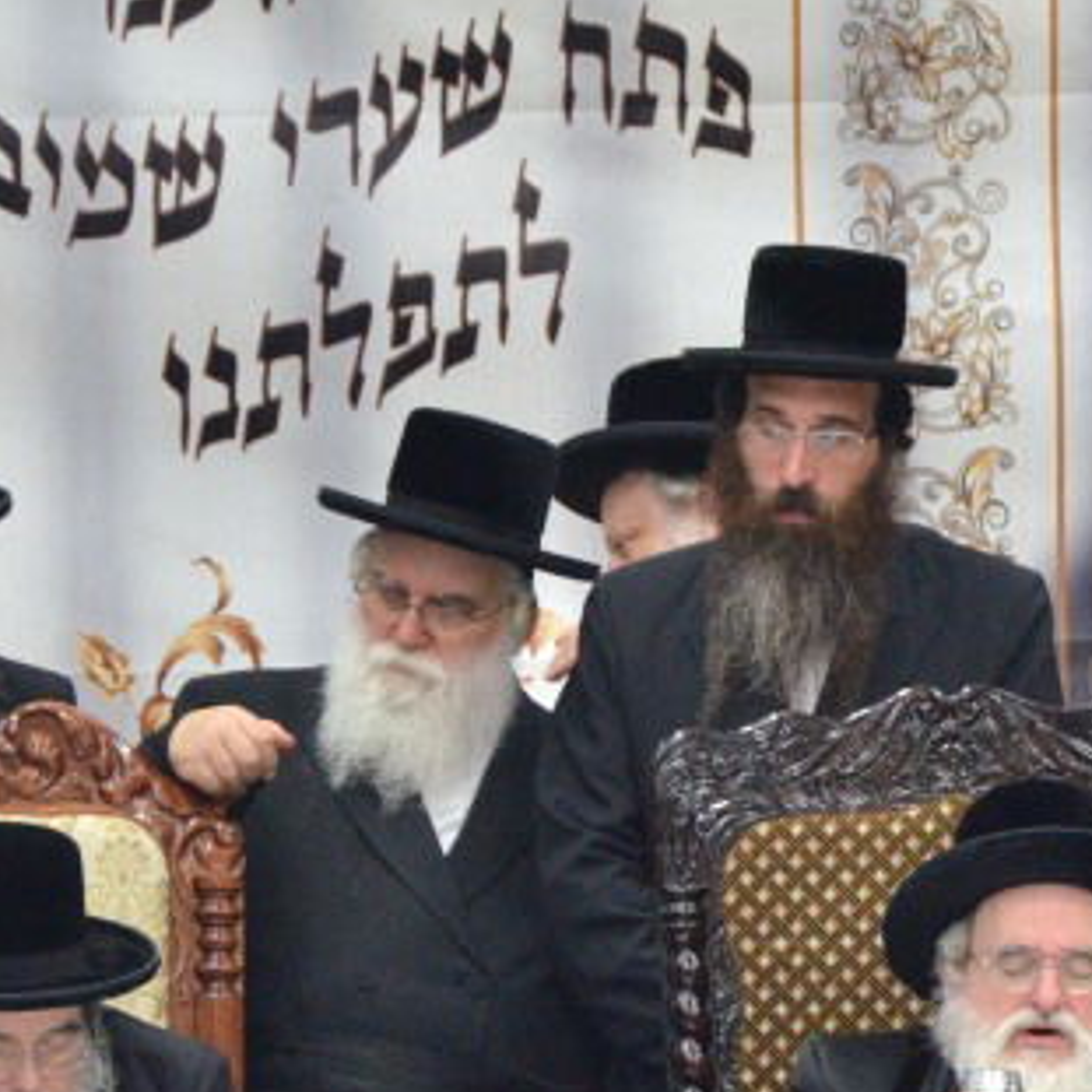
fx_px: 17952
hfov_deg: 3.5
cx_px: 723
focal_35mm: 503
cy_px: 1180
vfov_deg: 3.5
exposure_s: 1/160
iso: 2000
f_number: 5.6
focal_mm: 120
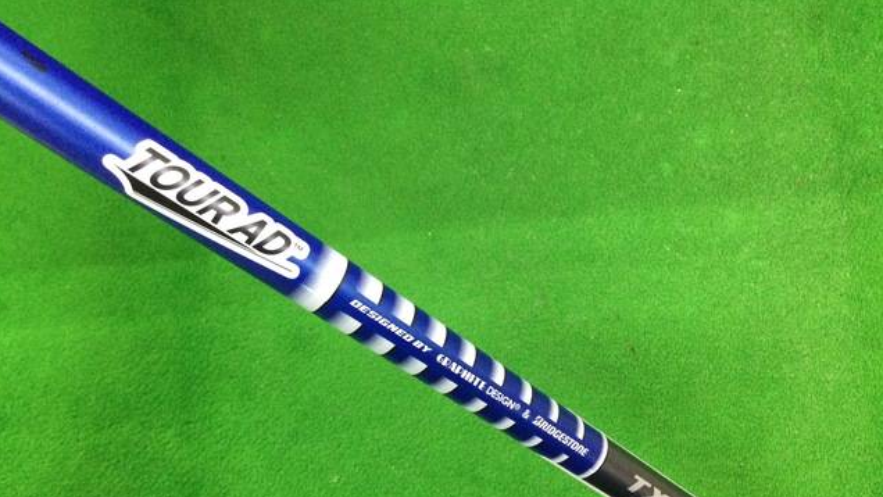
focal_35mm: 34
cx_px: 440
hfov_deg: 58.0
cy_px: 305
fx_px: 796
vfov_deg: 34.5
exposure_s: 1/30
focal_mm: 3.3
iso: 200
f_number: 2.4
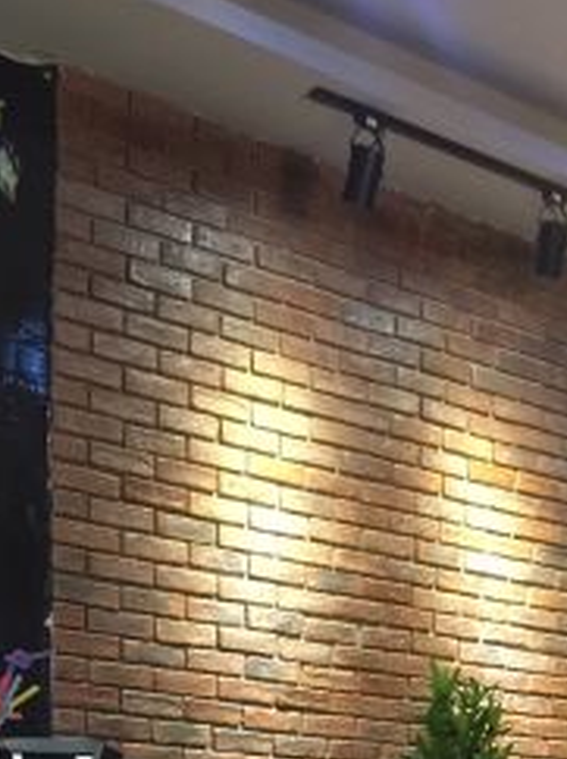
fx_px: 1838
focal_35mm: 84
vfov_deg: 20.5
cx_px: 641
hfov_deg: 16.9
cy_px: 1088
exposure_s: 1/8
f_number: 2.2
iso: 100
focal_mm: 4.15
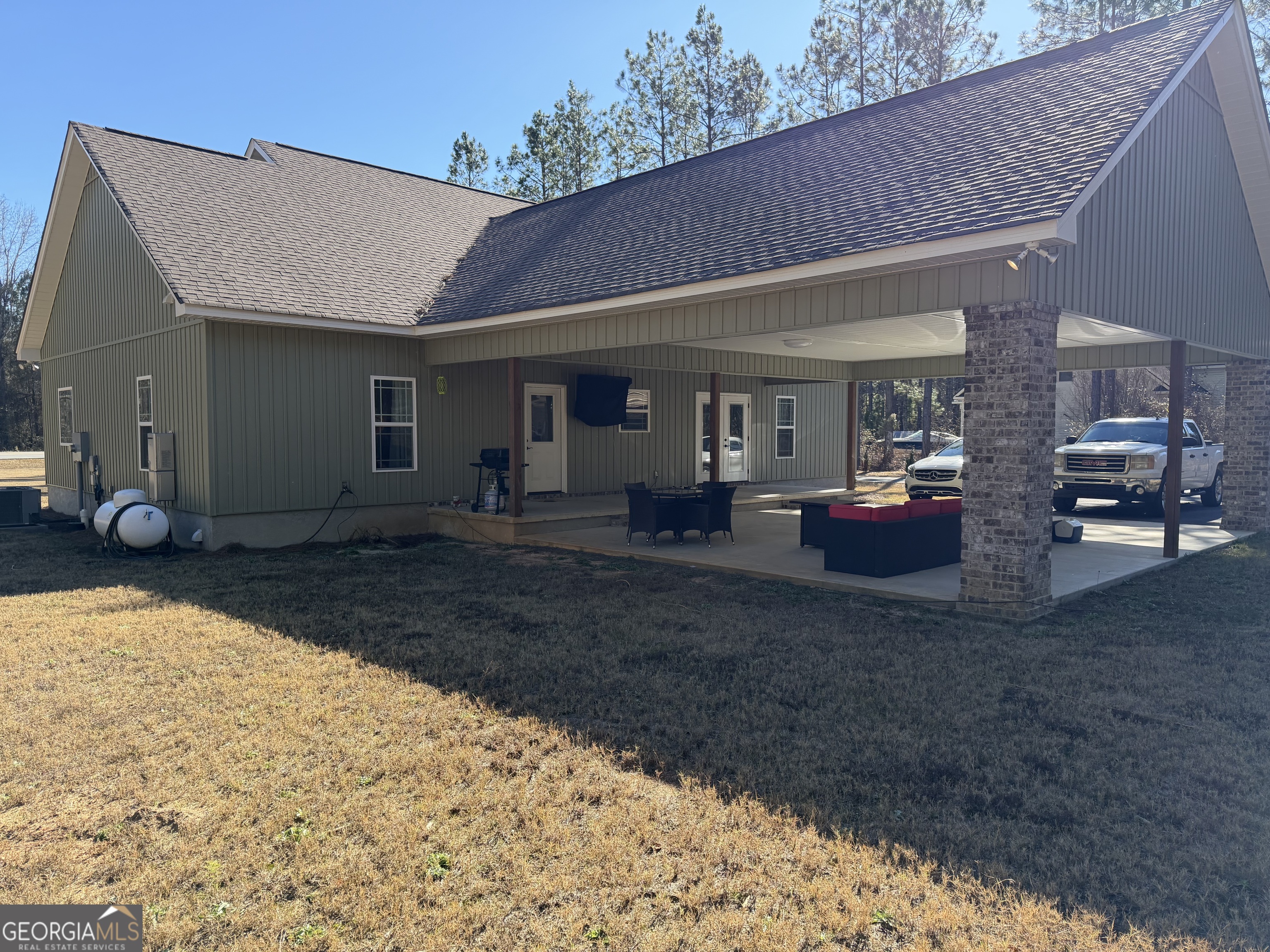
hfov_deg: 71.6
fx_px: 881
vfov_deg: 56.8
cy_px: 476
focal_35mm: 24
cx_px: 635
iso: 100
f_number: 1.78
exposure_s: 1/2110
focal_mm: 6.76
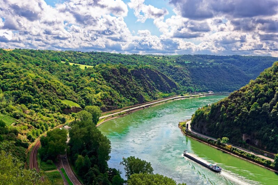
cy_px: 92
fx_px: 278
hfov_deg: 53.2
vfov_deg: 36.8
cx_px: 139
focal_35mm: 36
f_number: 8
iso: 200
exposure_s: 1/400
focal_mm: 24
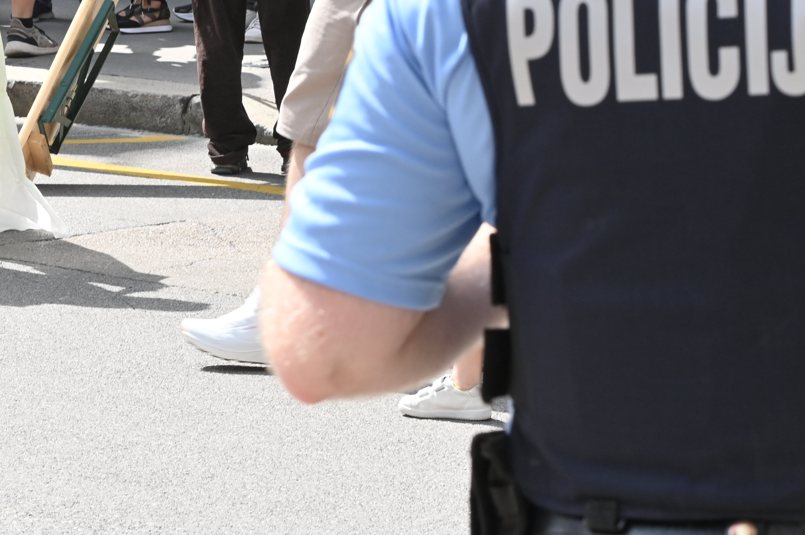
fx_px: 3866
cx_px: 242
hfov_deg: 11.9
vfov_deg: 7.9
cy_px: -89
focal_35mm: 173
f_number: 11
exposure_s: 1/200
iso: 400
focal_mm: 70
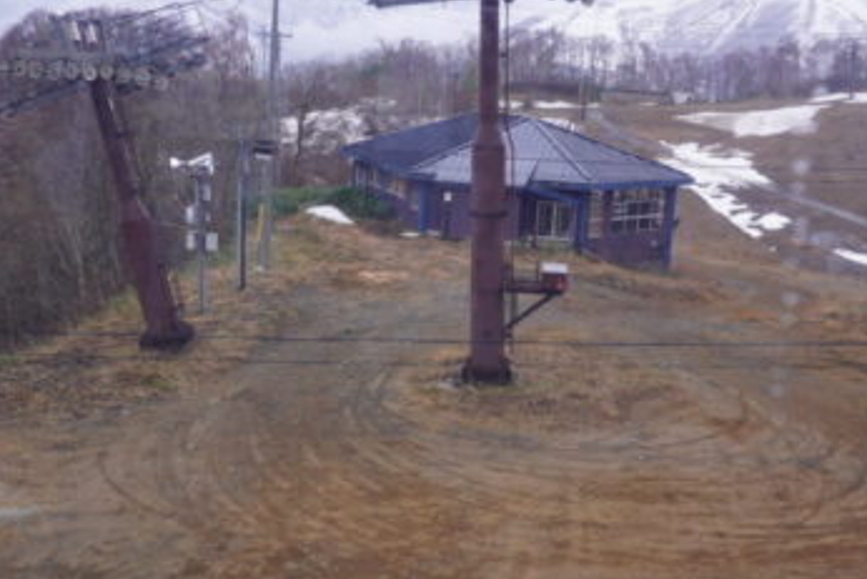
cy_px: 286
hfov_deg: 38.1
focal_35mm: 52
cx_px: 396
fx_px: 1253
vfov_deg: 26.0
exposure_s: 1/100
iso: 100
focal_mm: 16
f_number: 6.3
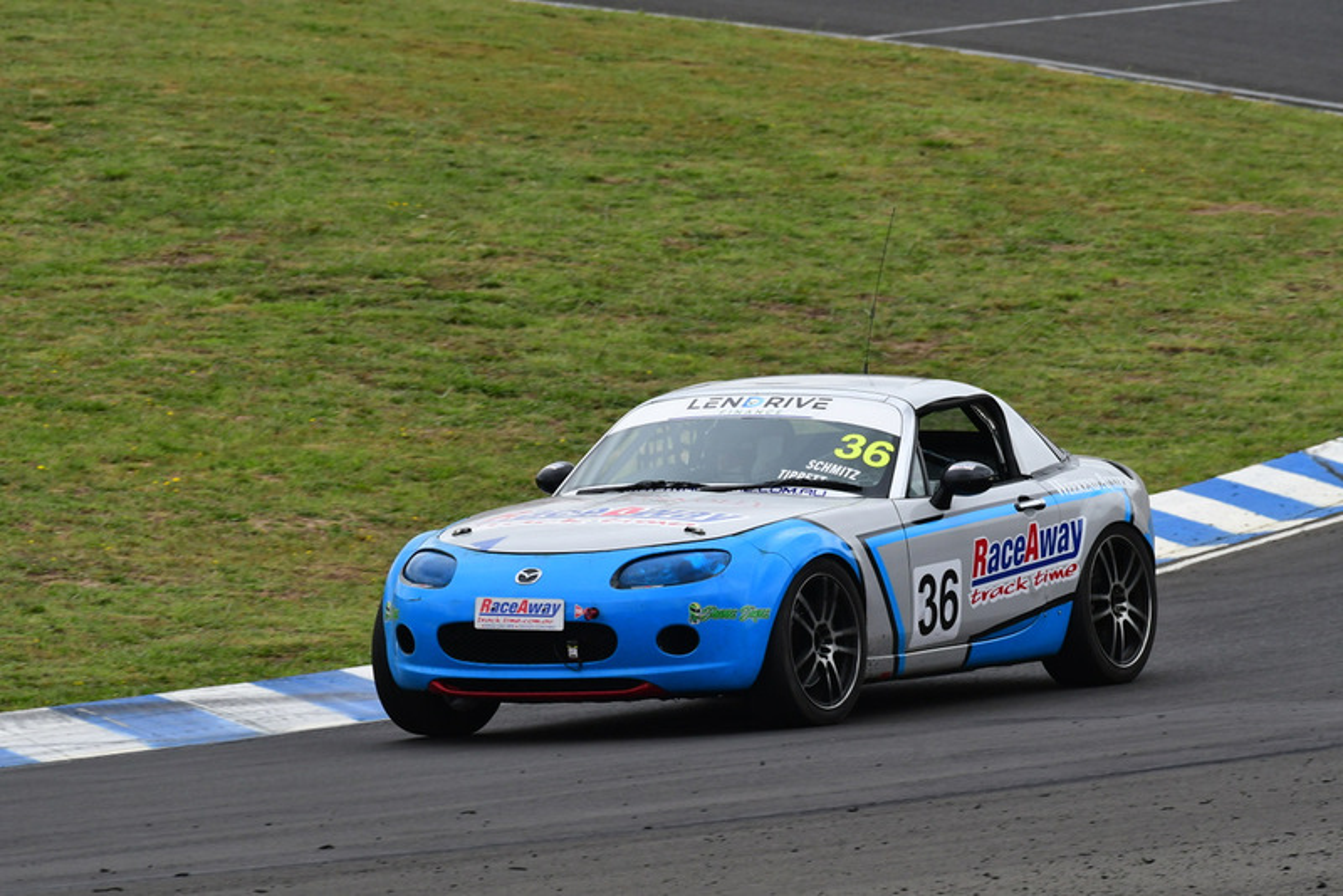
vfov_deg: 2.5
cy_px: 448
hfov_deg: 3.8
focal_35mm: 540
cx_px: 672
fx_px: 20151
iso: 800
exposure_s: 1/640
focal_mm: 360
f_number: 11
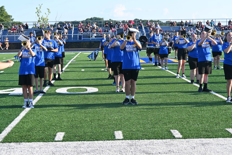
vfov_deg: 18.2
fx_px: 483
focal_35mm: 75
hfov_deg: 27.0
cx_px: 116
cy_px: 78
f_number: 5.6
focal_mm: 50
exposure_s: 1/250
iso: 160
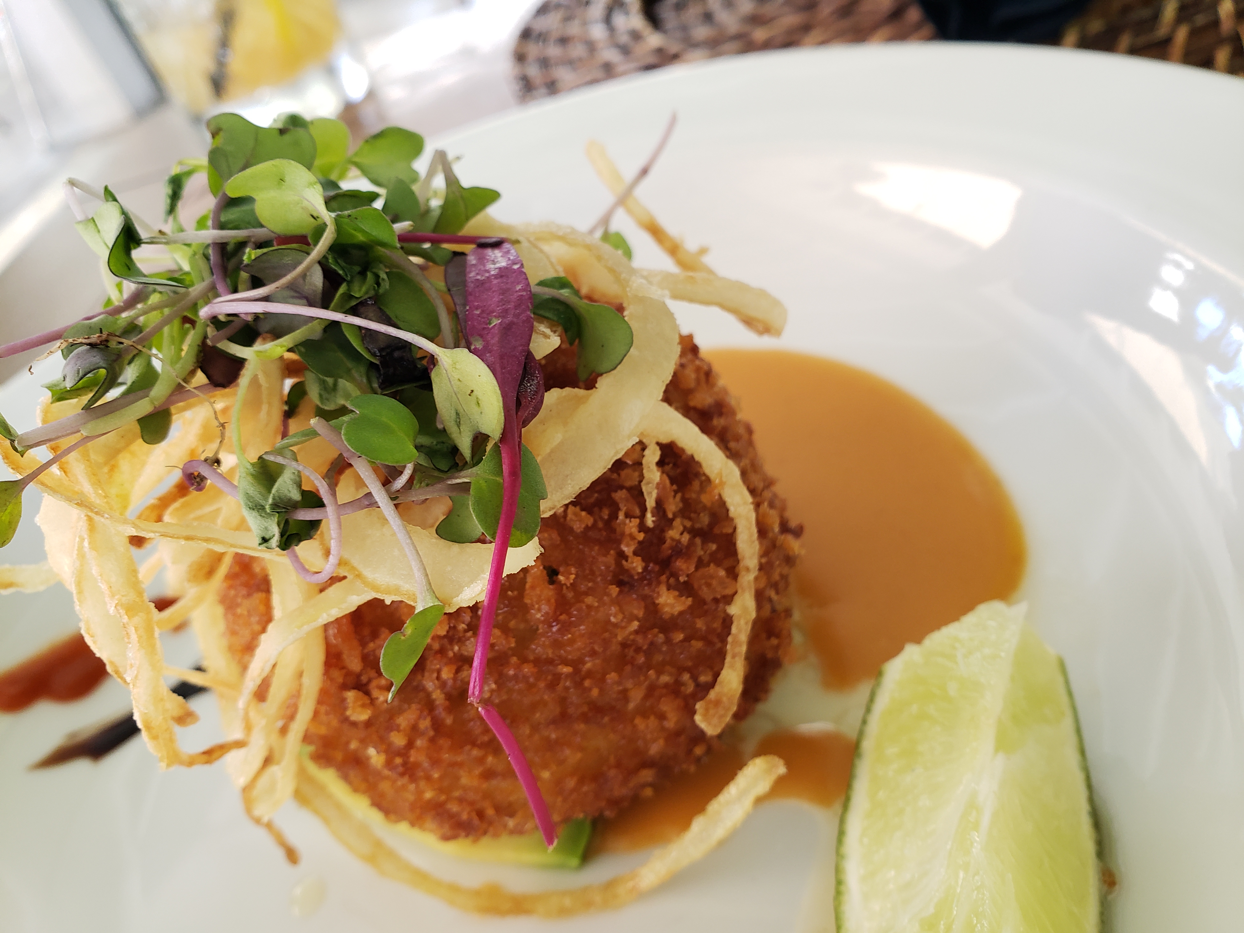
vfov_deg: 53.1
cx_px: 622
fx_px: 934
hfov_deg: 67.3
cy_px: 466
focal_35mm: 26
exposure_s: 1/60
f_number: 2.4
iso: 125
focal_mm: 4.3
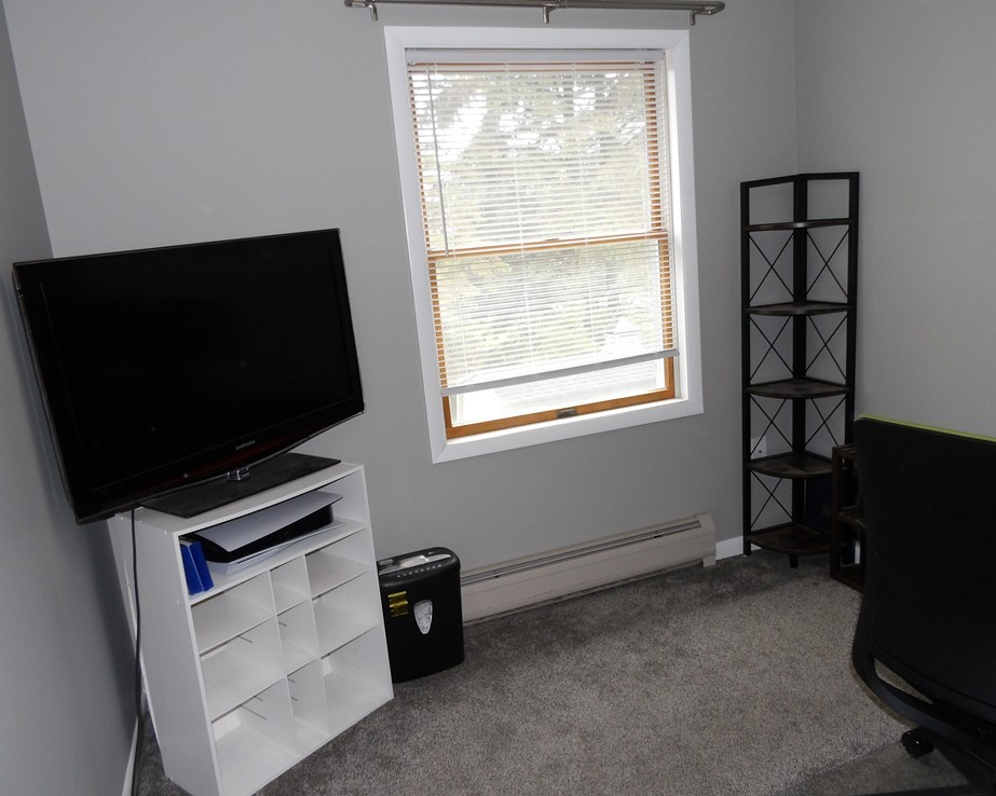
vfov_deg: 54.9
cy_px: 401
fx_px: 766
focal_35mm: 26
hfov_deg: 66.0
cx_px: 535
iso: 200
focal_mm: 4.3
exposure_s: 1/30
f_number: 4.1
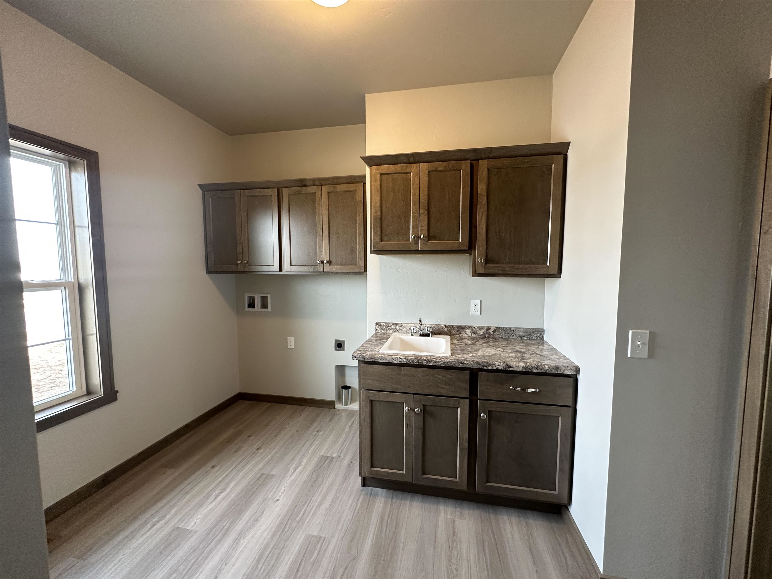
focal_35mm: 14
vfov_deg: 85.7
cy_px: 290
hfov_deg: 102.1
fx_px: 312
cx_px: 386
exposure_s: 1/60
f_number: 2.2
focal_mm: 2.22
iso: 160
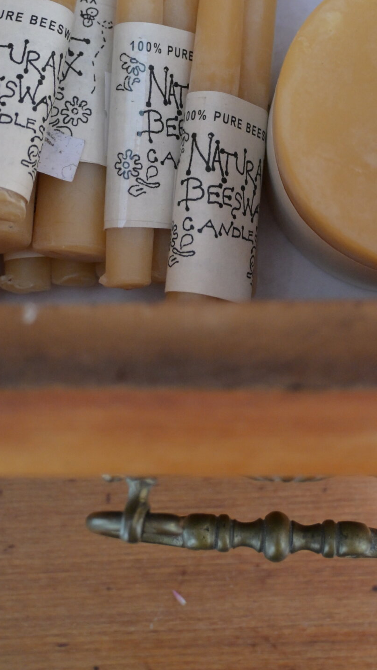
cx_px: 245
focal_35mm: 70
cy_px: 96
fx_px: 1243
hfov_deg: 17.2
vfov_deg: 29.2
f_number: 4.2
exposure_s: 1/60
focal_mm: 25
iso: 1400
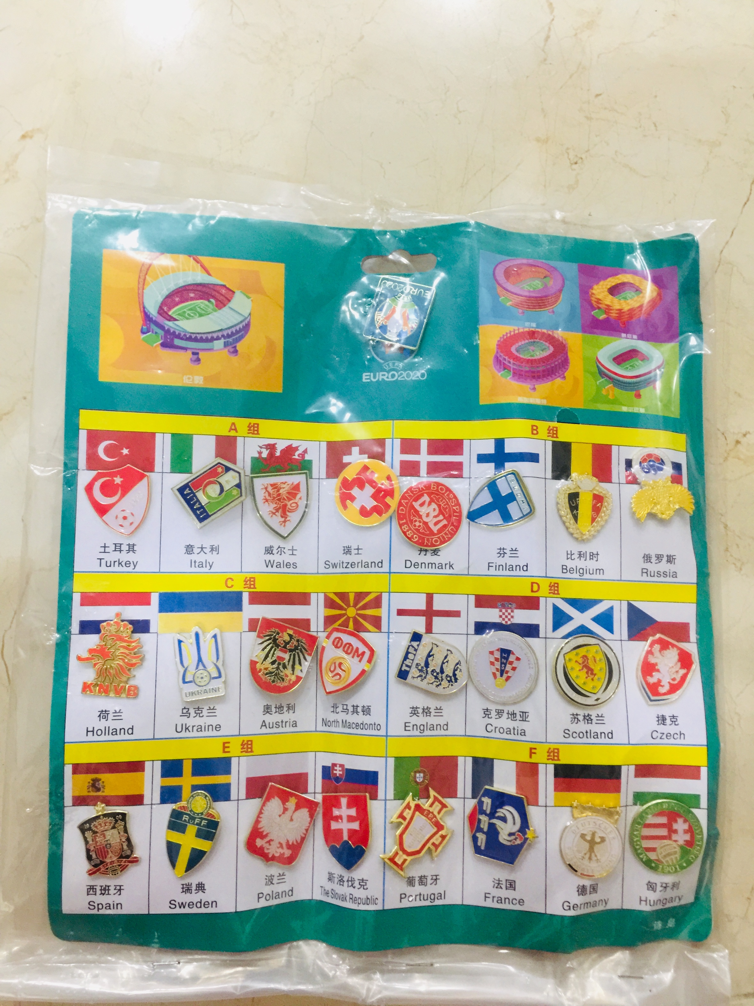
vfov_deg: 61.7
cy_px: 503
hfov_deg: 48.2
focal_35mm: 29
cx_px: 377
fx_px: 842
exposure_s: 1/10
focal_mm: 4.15
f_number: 2.2
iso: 125
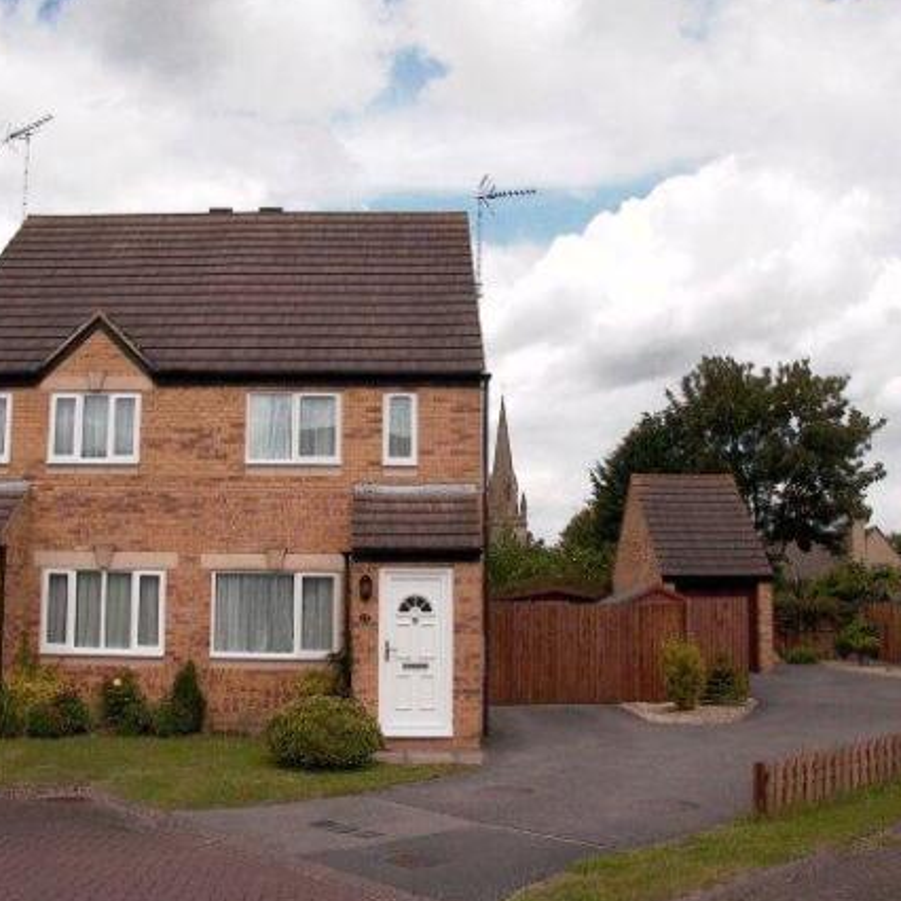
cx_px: 403
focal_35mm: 46
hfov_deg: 36.8
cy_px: 449
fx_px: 1355
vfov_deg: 36.8
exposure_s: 1/979
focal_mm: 8.19
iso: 200
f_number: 8
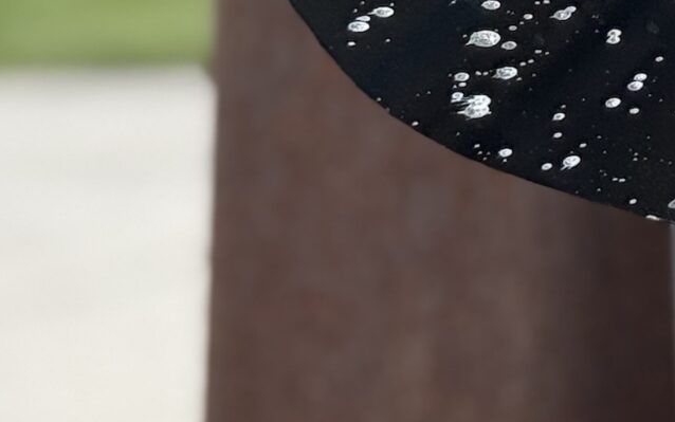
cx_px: 642
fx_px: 3753
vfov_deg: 6.2
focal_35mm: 204
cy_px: -491
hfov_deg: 10.2
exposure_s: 1/875
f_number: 1.78
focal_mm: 6.76
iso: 64
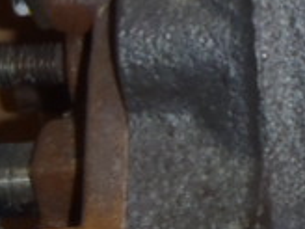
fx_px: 2617
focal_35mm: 297
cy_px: 39
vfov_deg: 5.0
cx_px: 472
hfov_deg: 6.6
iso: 100
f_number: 4.6
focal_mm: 6.83
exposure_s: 1/40
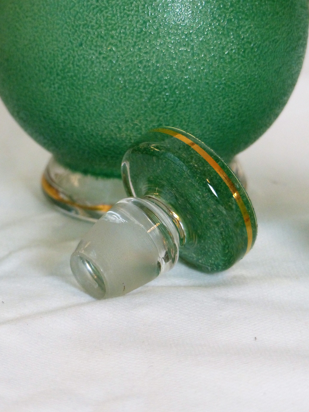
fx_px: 3356
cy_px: 196
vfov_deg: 7.0
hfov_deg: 5.3
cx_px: 147
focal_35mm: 282
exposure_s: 1/60
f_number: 2.8
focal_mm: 44
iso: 400
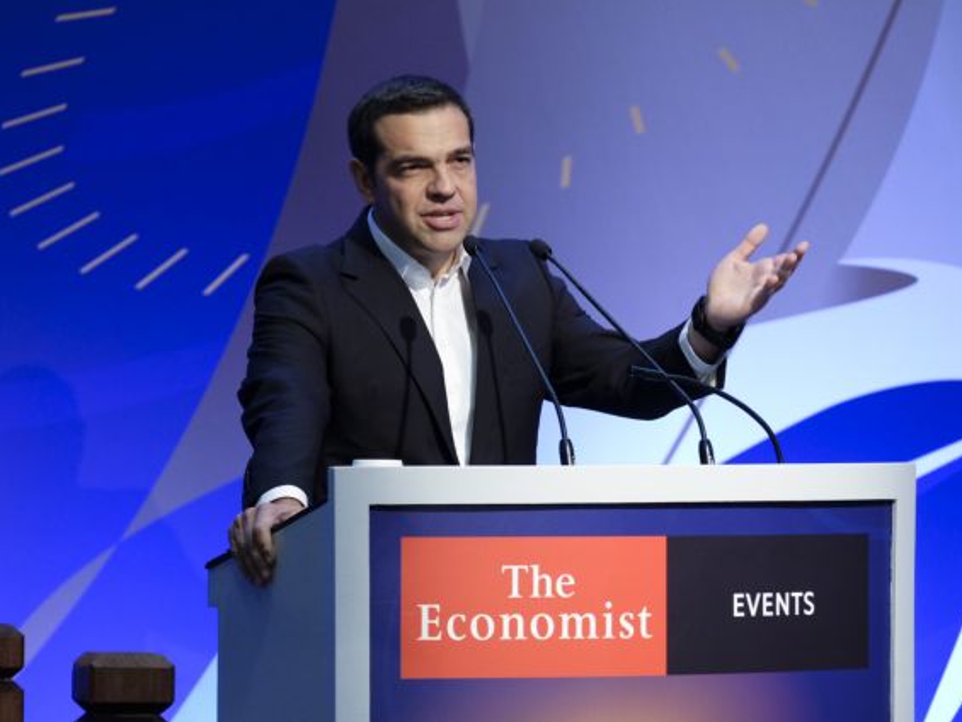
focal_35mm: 171
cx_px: 477
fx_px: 4753
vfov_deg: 8.7
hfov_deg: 11.6
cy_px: 360
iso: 2000
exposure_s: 1/180
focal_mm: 104.9
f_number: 4.2
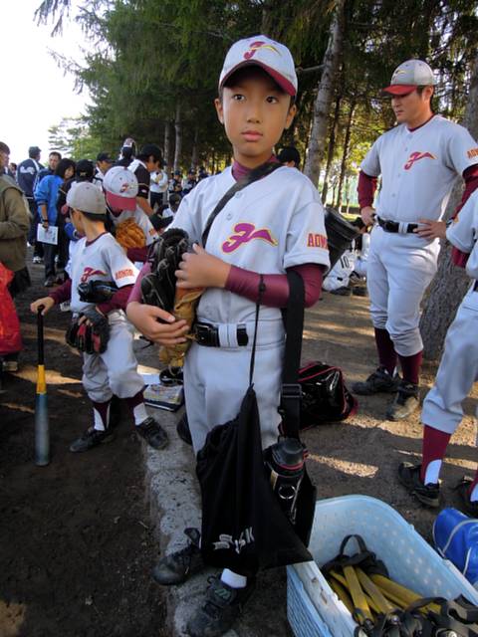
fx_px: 442
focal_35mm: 24
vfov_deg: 71.6
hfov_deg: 56.8
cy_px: 318
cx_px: 239
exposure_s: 1/250
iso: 160
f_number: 3.5
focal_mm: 4.3
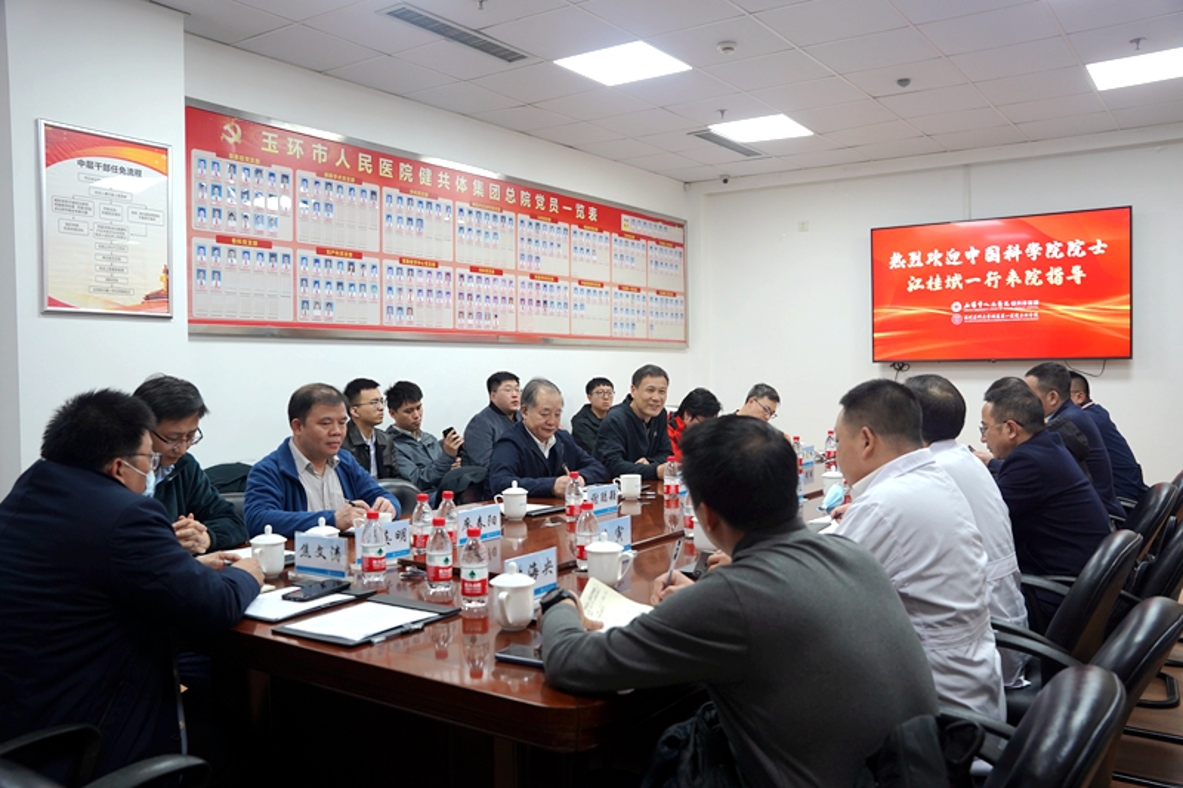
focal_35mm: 30
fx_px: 979
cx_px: 592
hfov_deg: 62.3
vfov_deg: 43.9
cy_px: 394
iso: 1000
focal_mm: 29.8
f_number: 4
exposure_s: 1/160
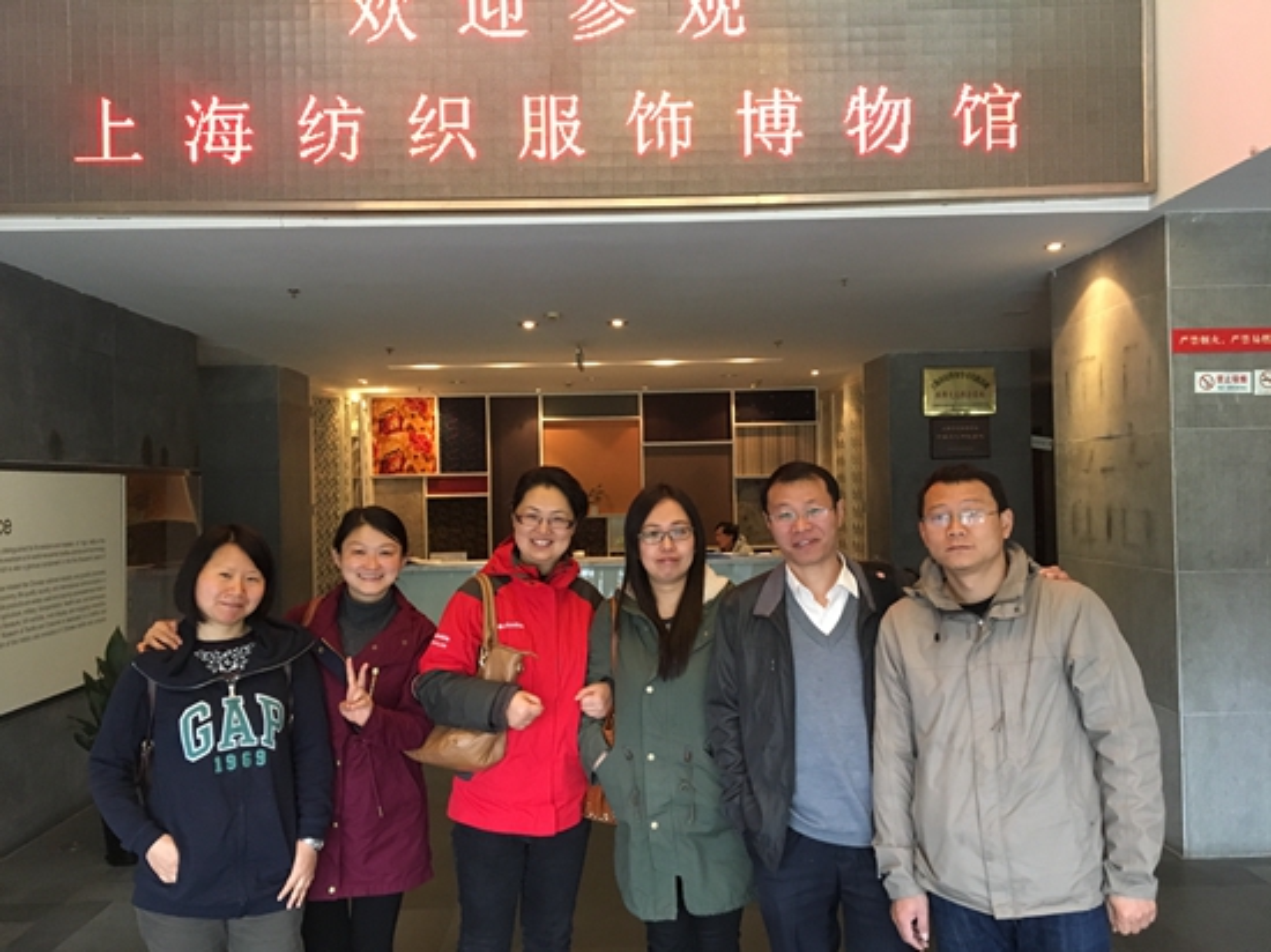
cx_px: 636
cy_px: 476
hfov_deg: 61.7
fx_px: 1064
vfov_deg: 48.2
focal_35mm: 29
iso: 200
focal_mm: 4.15
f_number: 2.2
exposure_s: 1/25
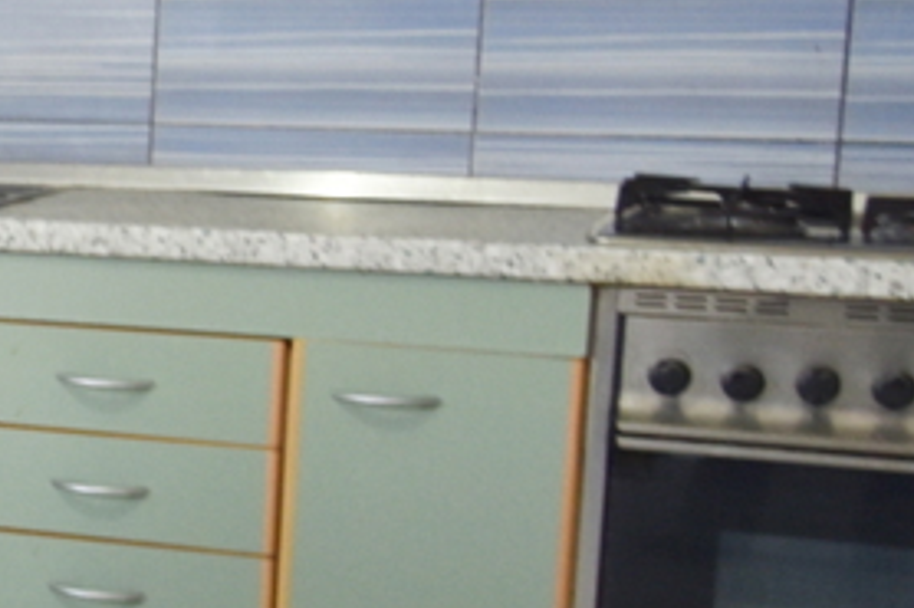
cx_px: -786
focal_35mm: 84
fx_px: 2135
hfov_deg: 18.3
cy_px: 348
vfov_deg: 16.2
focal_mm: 13
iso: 220
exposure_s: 1/20
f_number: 4.8
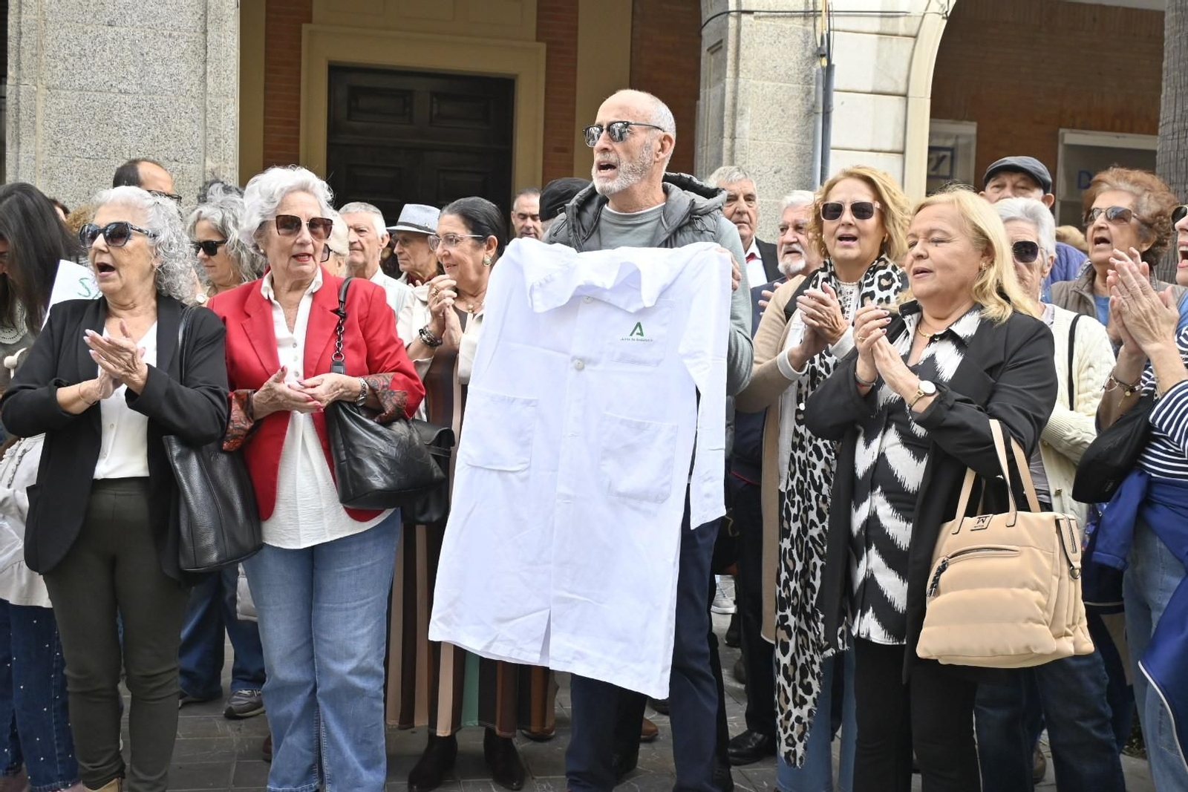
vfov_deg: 35.5
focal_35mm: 38
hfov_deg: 51.3
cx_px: 594
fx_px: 1238
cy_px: 396
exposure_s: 1/400
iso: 500
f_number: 5
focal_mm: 25
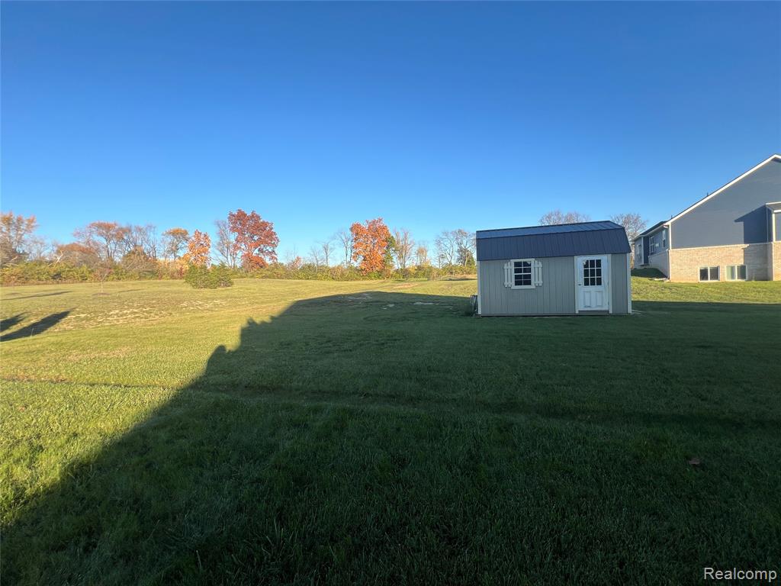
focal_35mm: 13
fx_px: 293
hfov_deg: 106.2
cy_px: 293
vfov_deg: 89.9
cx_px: 390
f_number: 1.8
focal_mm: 1.57
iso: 32
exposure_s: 1/742
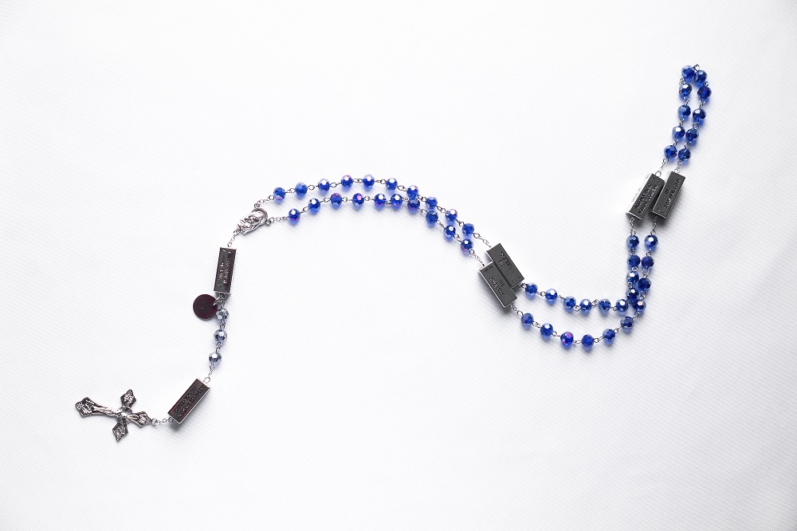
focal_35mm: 60
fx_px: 1328
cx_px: 398
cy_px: 266
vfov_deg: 22.6
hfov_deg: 33.4
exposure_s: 1/80
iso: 64
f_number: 4
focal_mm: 60
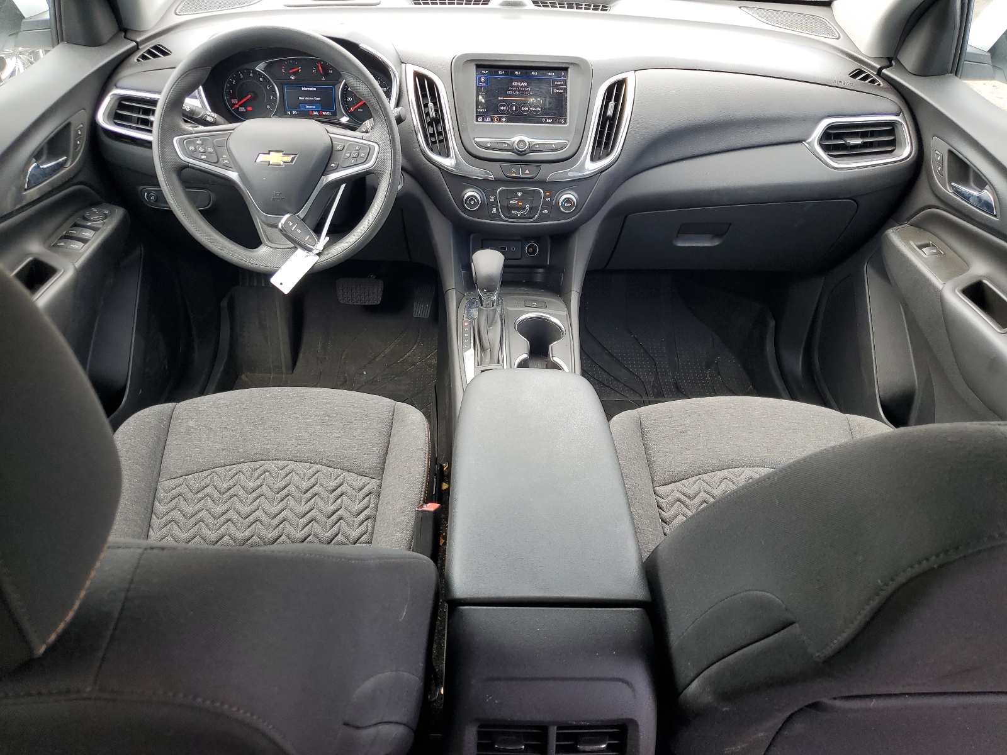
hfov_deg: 67.3
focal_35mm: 26
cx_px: 504
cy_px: 378
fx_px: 756
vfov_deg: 53.1
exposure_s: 1/120
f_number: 1.5
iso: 54
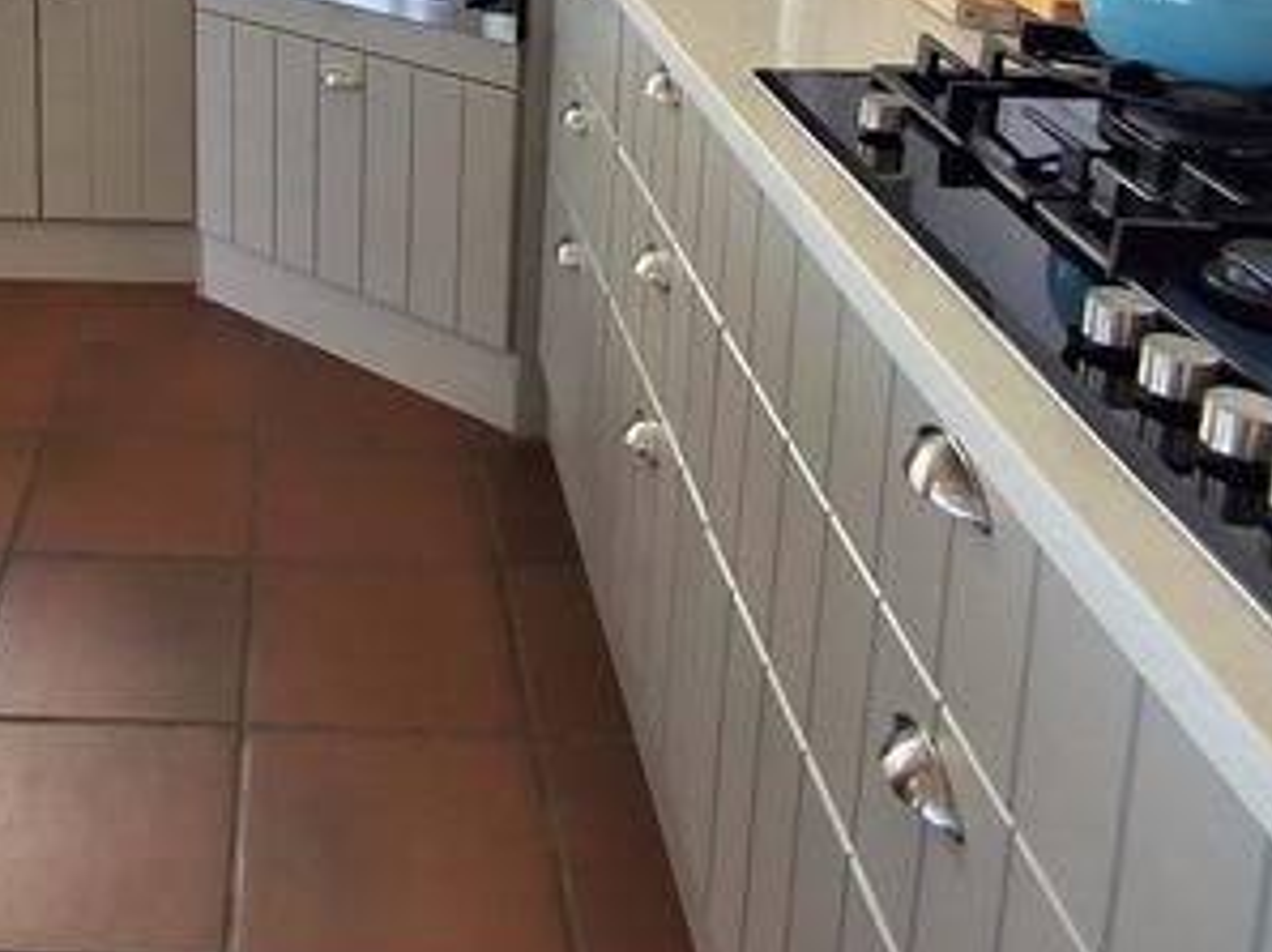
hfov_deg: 41.9
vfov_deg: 30.6
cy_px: -47
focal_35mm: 43
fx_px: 1579
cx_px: 252
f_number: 2.2
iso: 40
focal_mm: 1.64
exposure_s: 1/192
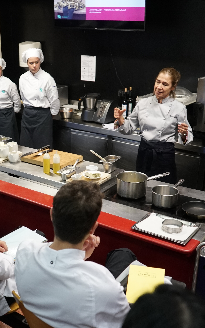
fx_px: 420
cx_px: 33
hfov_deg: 26.8
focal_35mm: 47
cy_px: 166
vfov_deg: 42.6
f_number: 3.5
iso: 3200
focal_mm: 30
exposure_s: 1/160
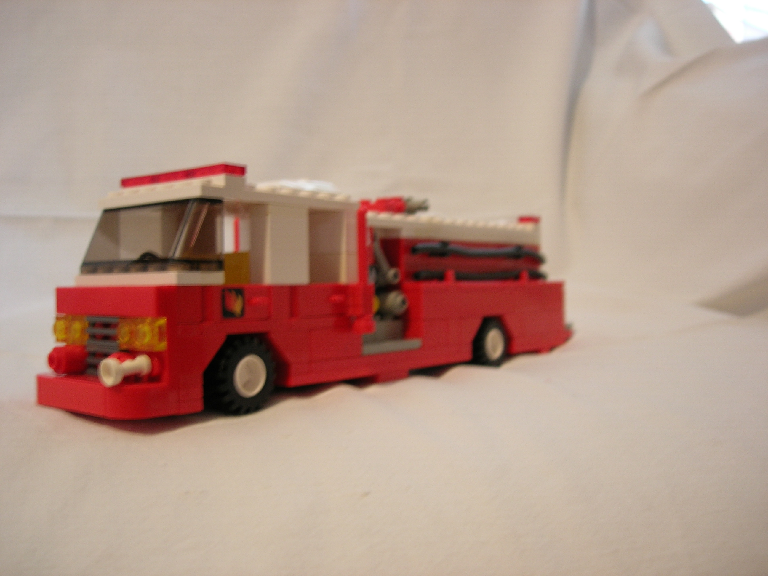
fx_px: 843
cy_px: 288
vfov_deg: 37.7
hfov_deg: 49.0
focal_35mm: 38
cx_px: 384
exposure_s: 1/4
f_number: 2.8
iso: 64
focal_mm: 7.8
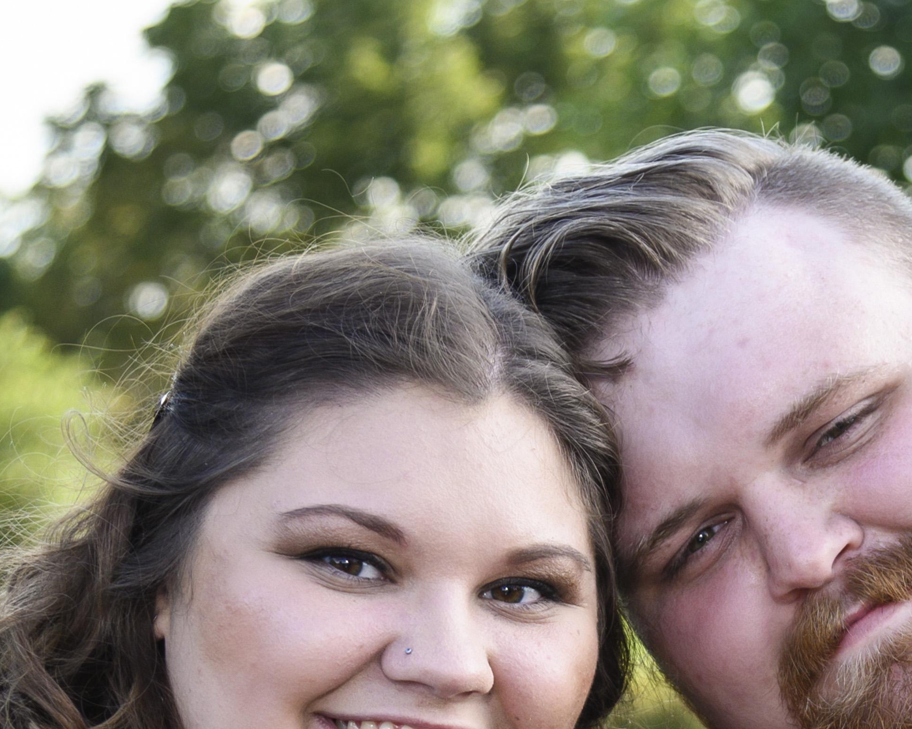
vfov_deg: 10.5
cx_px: 806
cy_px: 775
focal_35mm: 145
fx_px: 3913
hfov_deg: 13.2
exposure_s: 1/500
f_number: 4
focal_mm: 50
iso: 400
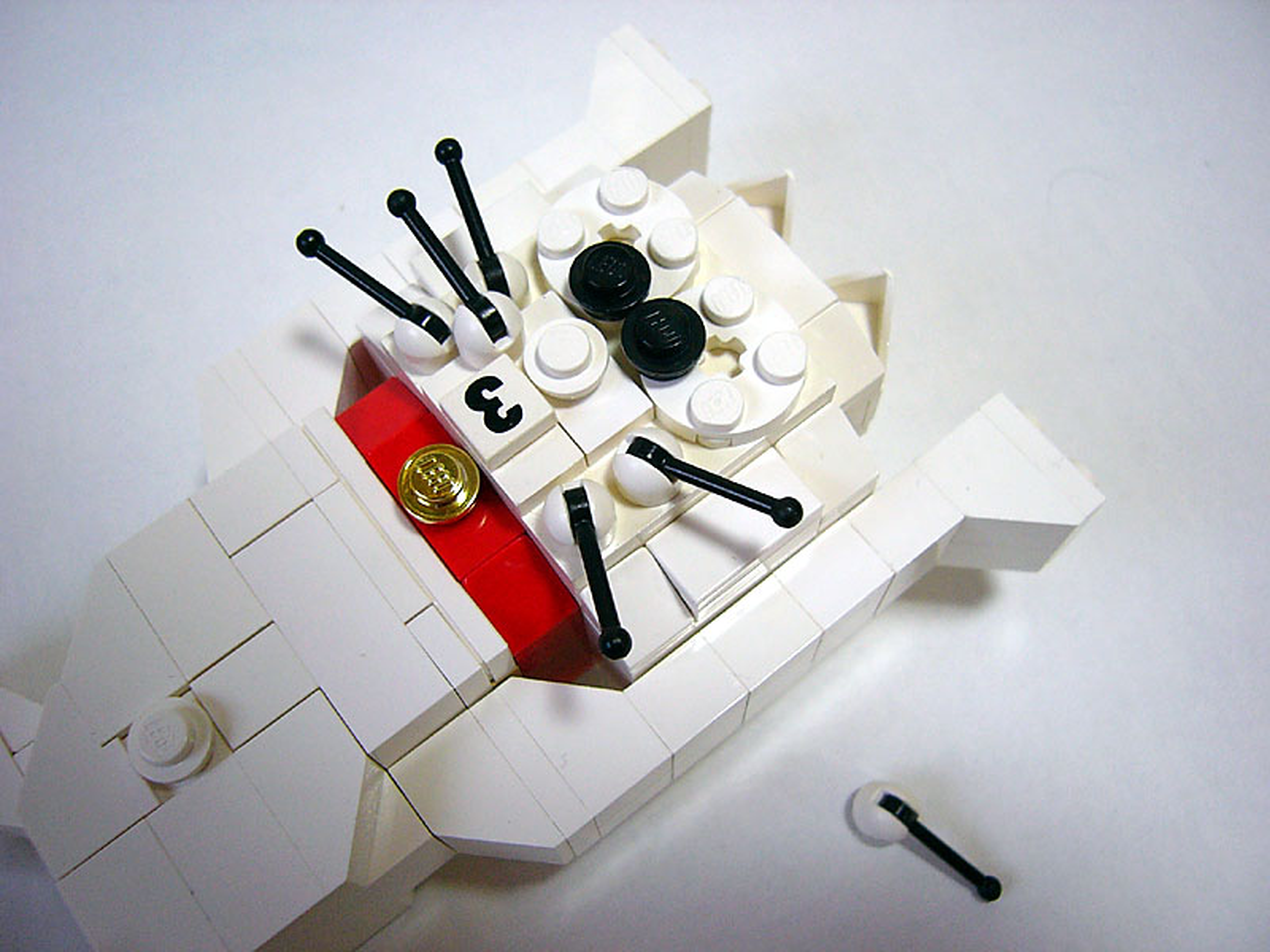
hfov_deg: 52.6
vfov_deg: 40.7
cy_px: 476
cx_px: 635
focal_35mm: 35
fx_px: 1284
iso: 100
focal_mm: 5.8
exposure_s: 1/15
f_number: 2.8
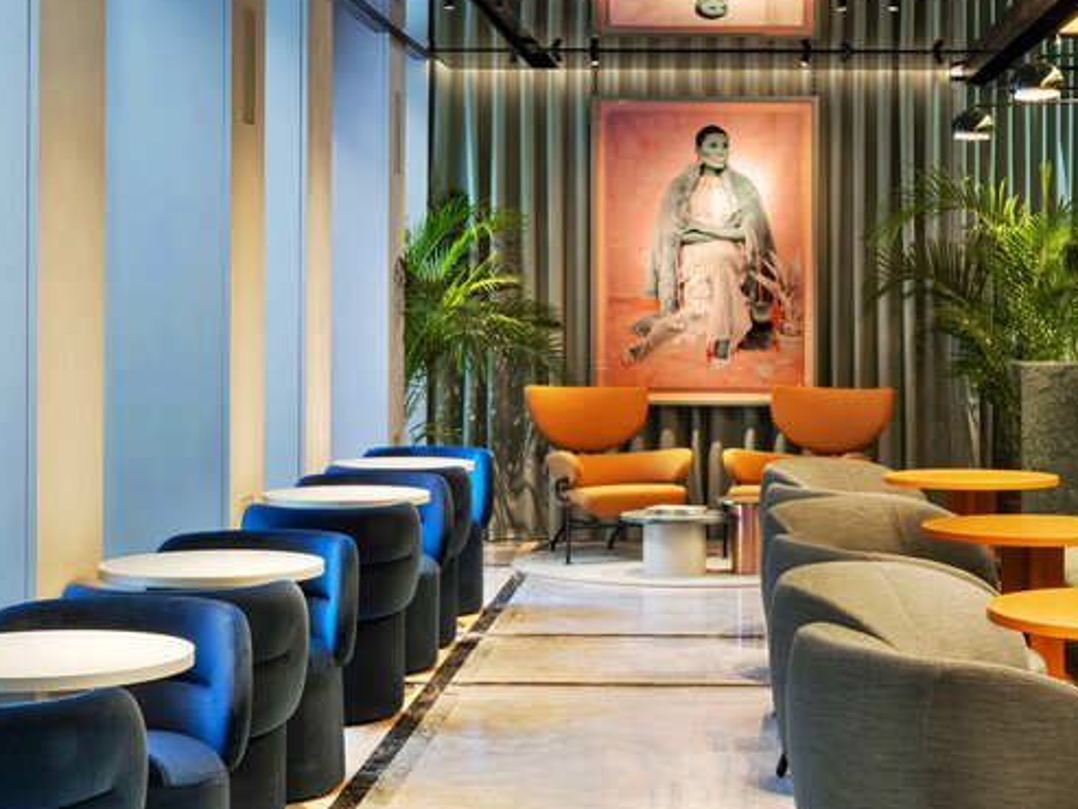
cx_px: 802
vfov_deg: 20.1
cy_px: 262
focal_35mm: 73
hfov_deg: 26.3
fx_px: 2274
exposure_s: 3
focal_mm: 45
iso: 100
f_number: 14
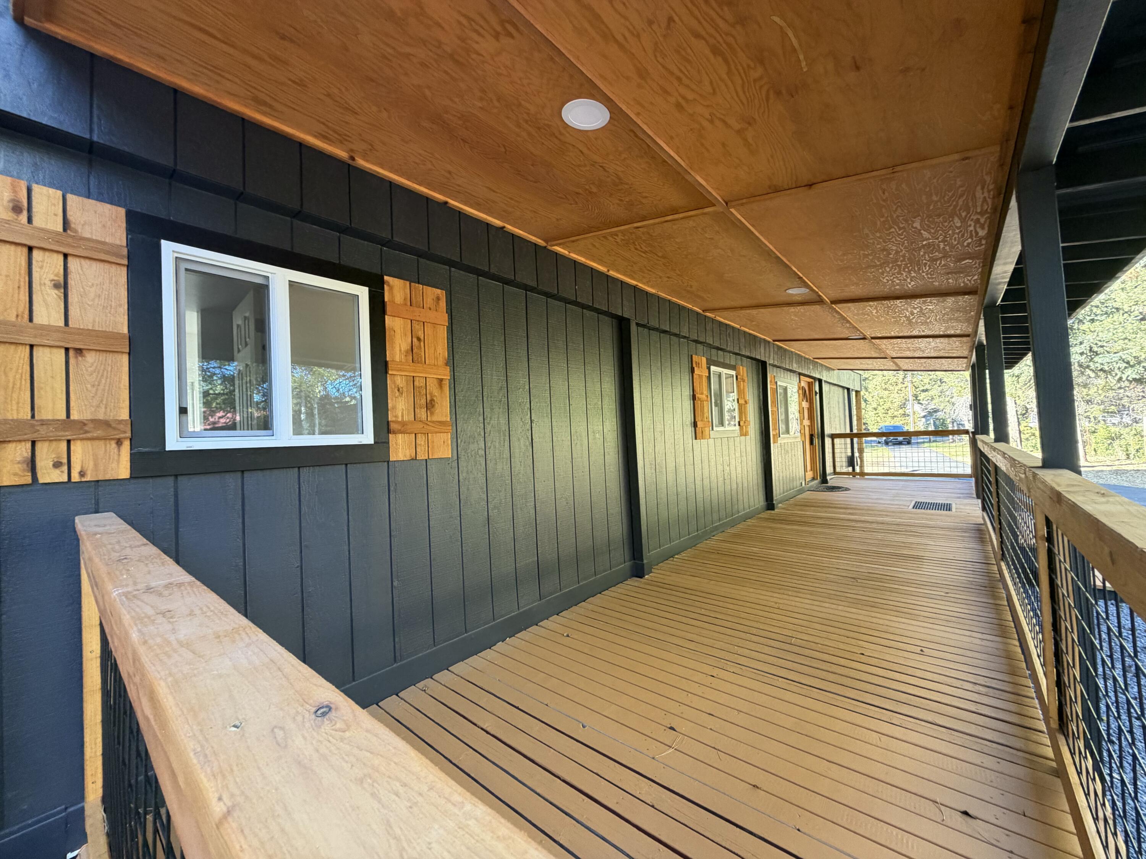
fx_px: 463
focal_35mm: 14
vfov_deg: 85.7
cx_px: 573
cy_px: 430
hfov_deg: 102.1
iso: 250
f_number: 2.2
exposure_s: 1/121
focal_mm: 2.22
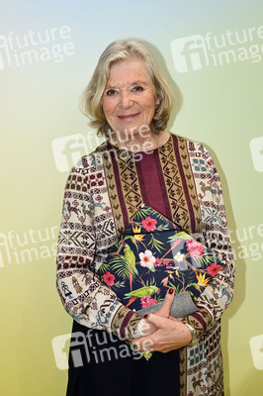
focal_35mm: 45
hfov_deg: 29.8
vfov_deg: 43.6
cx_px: 132
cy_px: 198
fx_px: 494
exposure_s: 1/200
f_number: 6.3
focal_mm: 45
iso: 1600
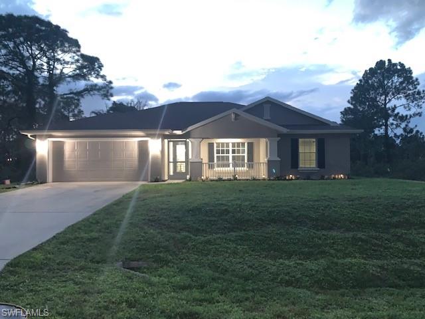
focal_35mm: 26
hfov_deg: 67.3
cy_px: 160
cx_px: 212
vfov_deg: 53.1
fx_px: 319
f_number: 1.8
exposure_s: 1/4
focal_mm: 4.25
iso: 640
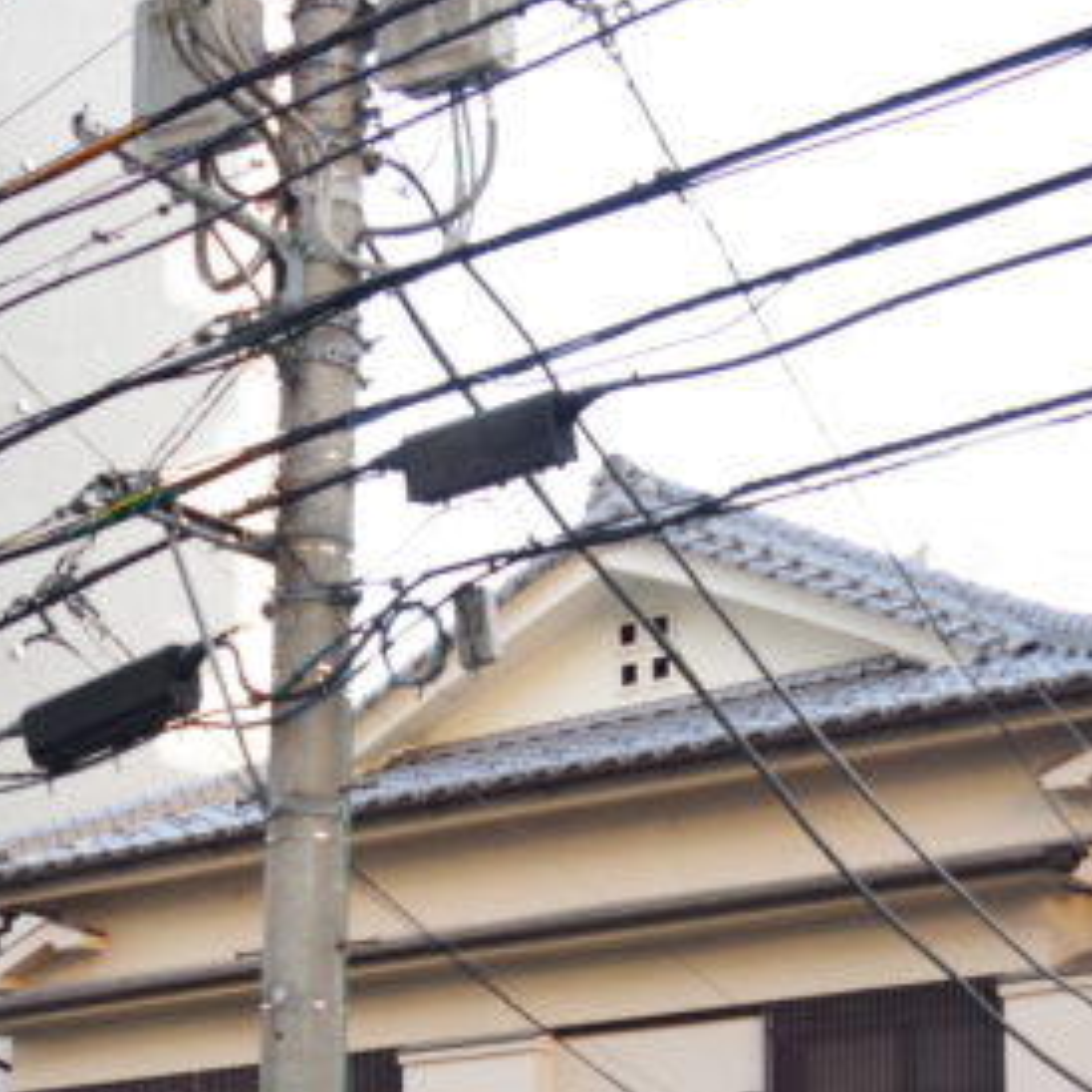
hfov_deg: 19.5
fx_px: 3176
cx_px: 622
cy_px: 1210
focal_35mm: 89
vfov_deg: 18.7
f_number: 5
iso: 800
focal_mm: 28
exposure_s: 1/160
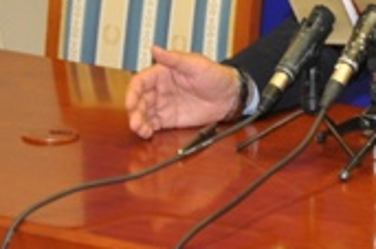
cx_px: 435
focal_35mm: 259
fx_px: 2698
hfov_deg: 7.9
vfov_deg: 5.2
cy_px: -151
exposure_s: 1/60
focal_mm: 46
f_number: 5.3
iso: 800
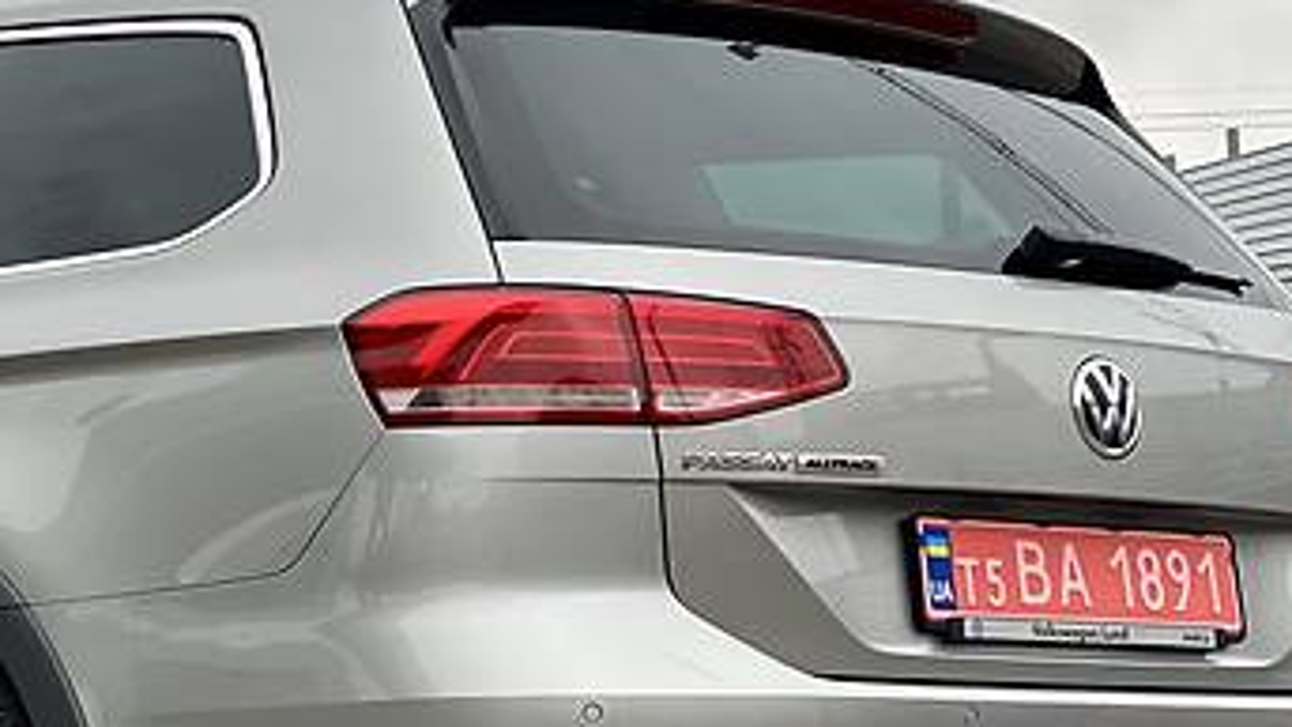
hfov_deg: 16.0
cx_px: 60
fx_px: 4522
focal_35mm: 132
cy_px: 606
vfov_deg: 9.2
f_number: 2
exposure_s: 1/122
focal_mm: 6
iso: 20
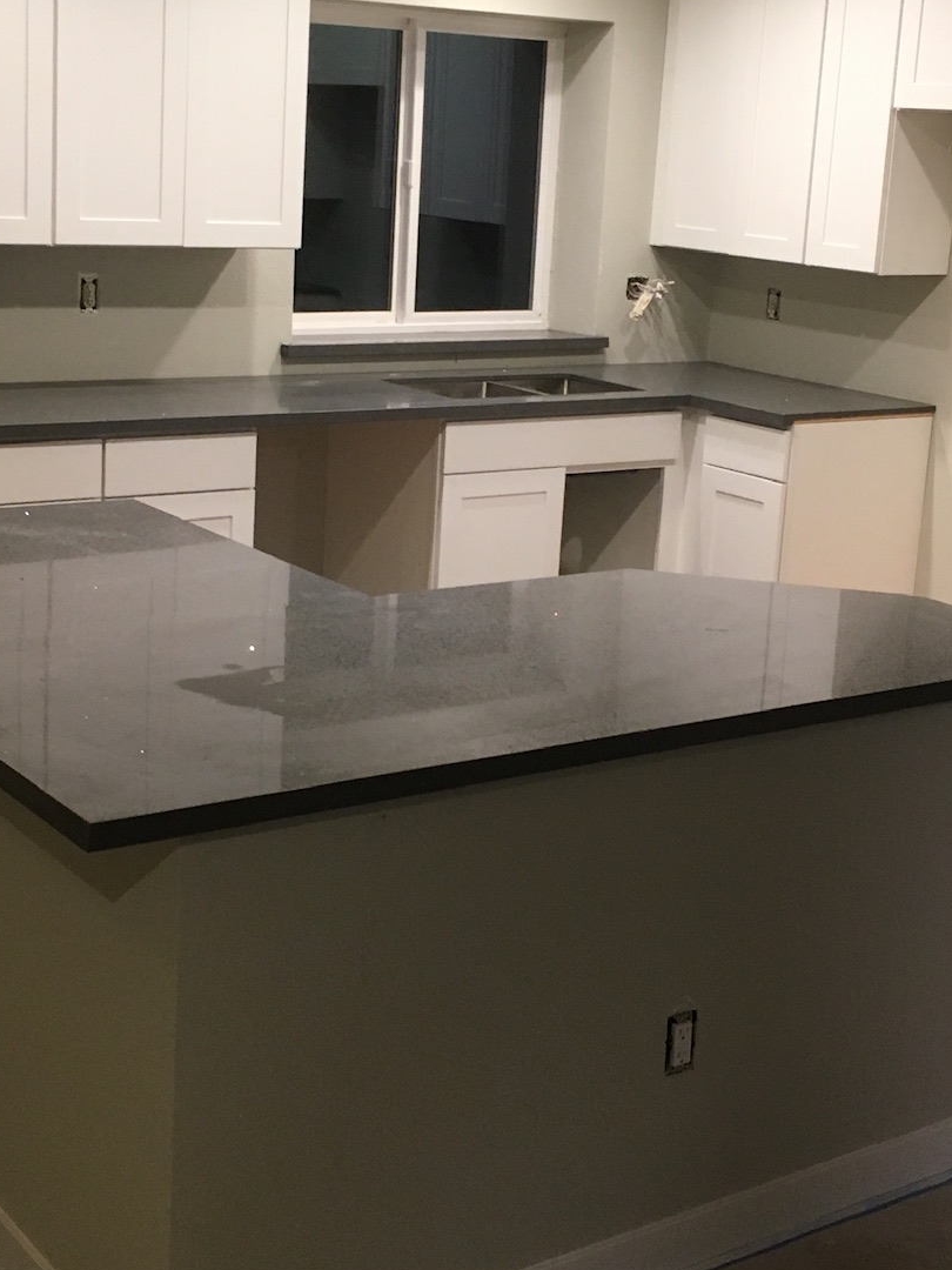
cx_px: 475
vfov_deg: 34.9
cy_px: 581
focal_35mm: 55
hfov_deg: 26.6
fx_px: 2017
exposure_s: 1/30
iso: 100
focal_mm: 4.15
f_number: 2.2
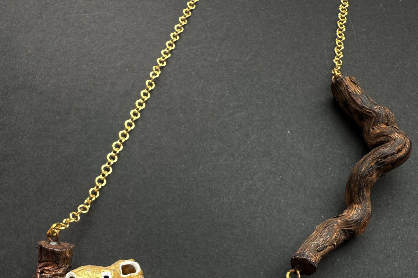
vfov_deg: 36.6
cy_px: 248
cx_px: 207
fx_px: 395
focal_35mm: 34
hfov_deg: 55.8
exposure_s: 1/99
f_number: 2.2
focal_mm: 2.22
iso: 64
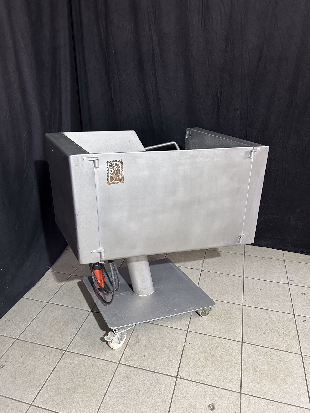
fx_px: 310
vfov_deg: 67.3
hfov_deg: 53.1
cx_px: 155
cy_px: 206
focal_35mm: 26
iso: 200
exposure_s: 1/50
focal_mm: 5.7
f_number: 1.5
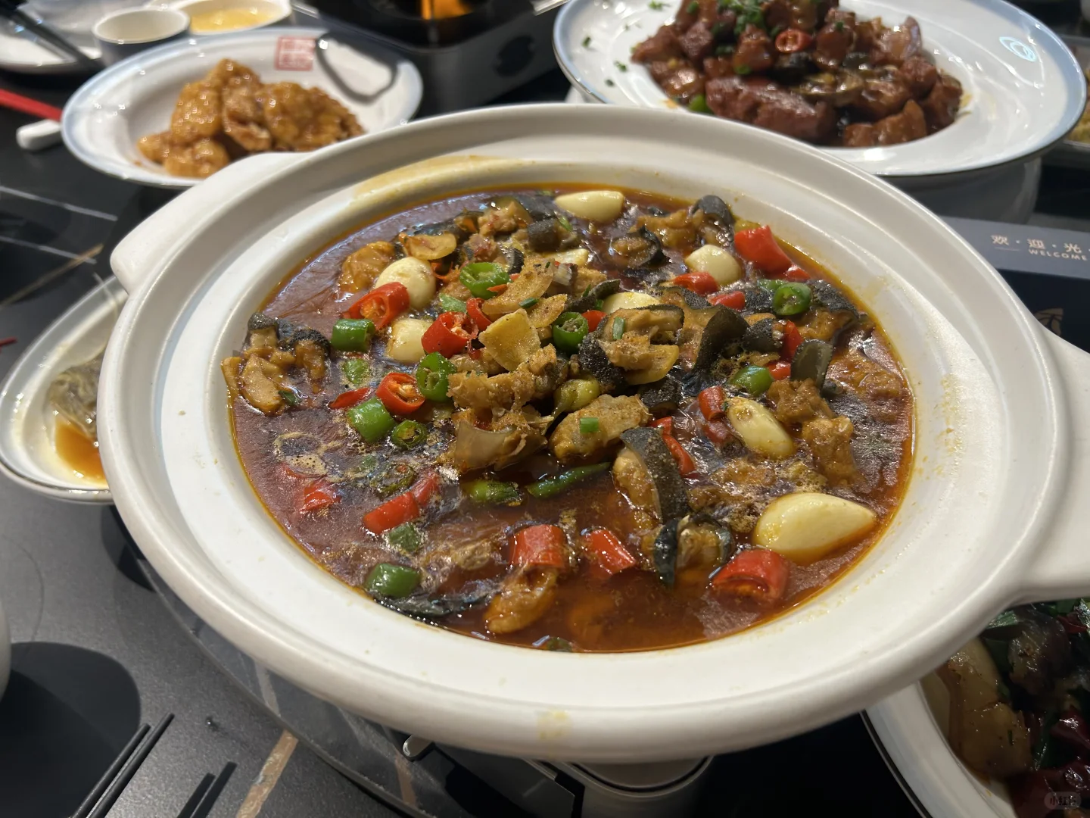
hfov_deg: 67.3
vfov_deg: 53.1
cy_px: 409
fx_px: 819
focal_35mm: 26
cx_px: 545
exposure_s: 1/100
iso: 64
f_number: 1.5
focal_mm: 5.7
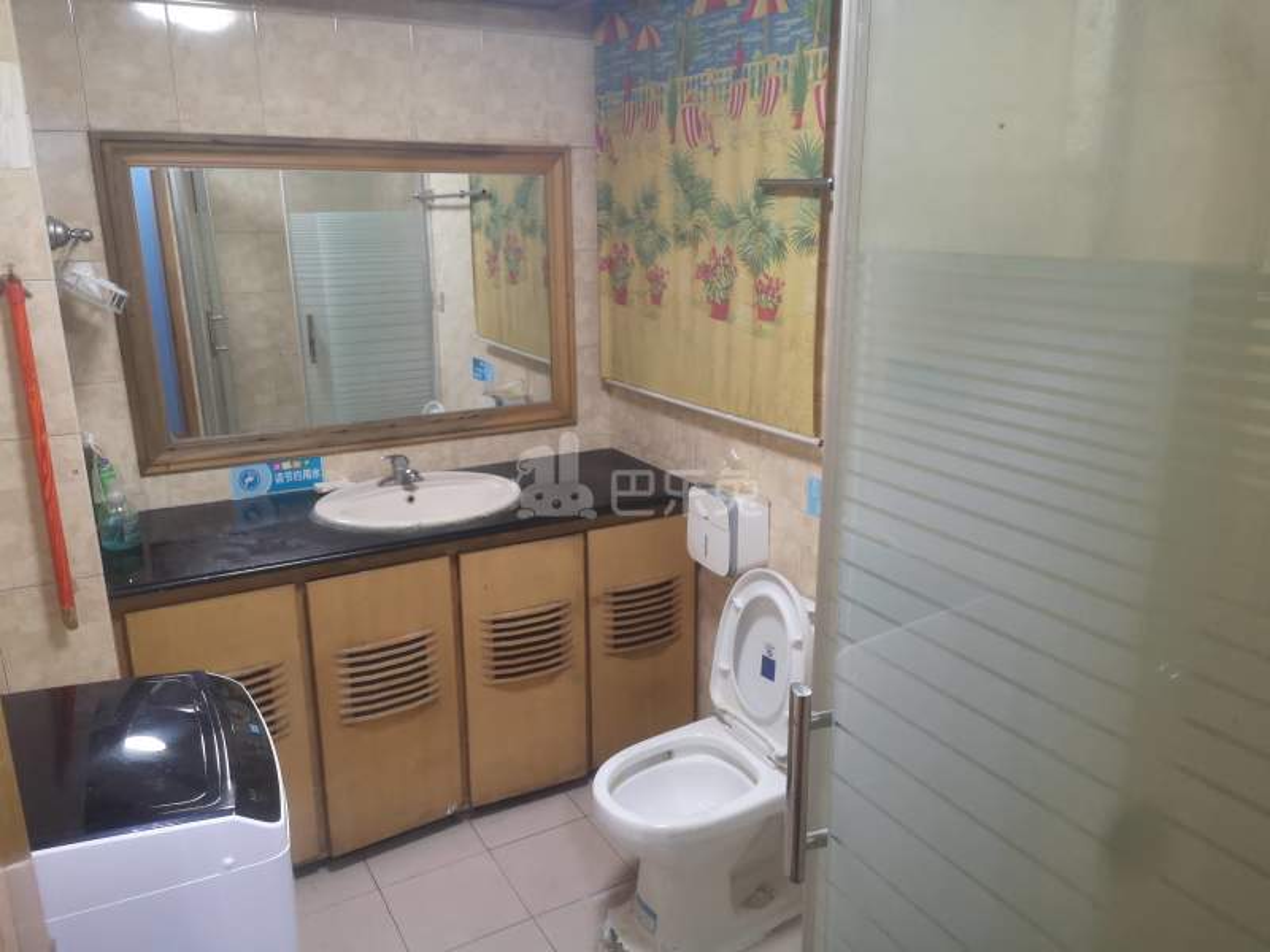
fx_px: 991
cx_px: 635
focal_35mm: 27
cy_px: 476
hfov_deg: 65.3
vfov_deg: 51.4
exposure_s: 1/33.3
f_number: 1.8
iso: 320
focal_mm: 3.95
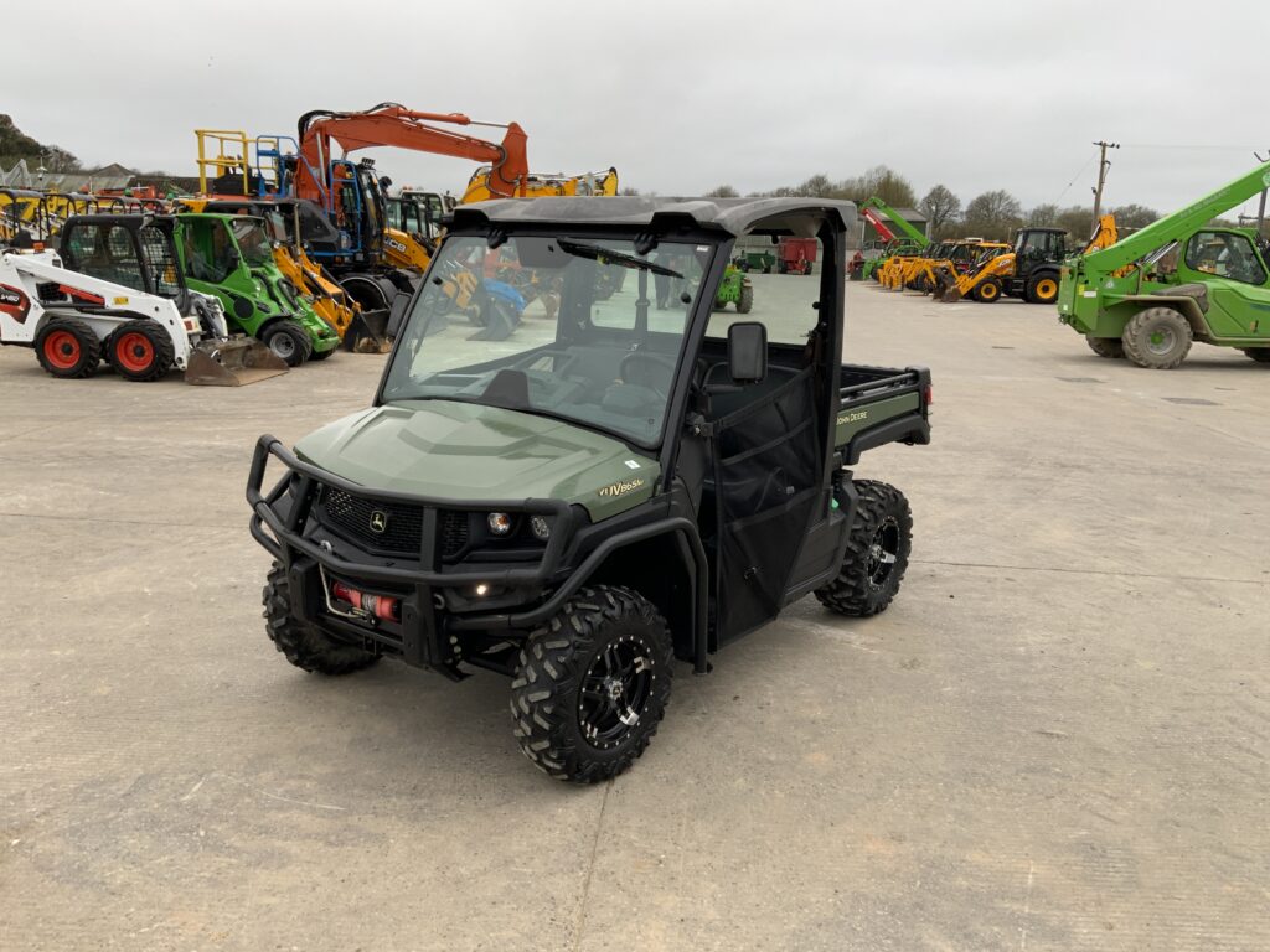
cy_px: 476
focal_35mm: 29
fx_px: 1064
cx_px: 635
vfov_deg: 48.2
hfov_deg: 61.7
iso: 20
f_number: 1.8
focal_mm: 3
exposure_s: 1/122
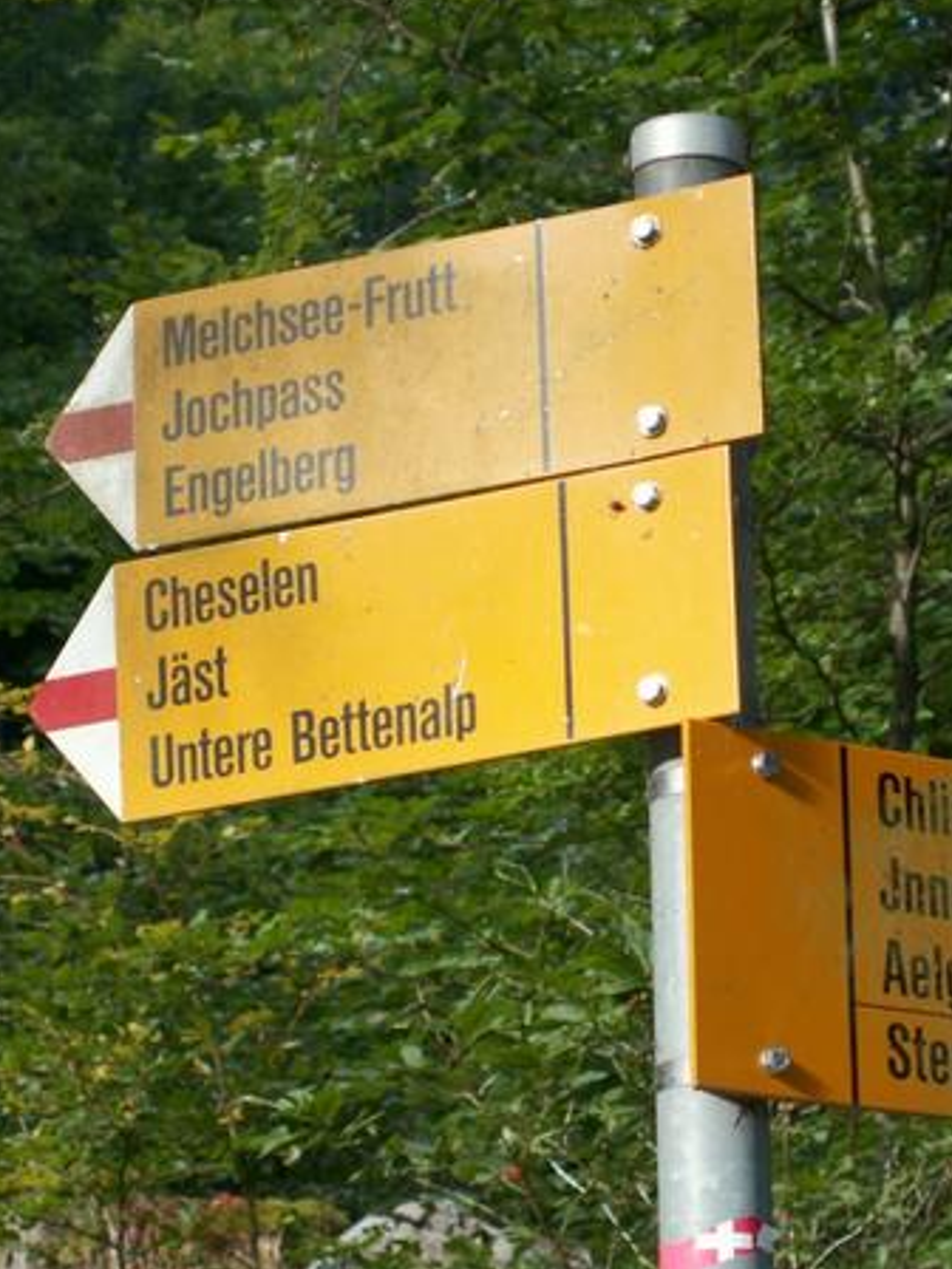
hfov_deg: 9.9
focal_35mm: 150
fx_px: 5500
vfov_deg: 13.2
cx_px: 748
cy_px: 660
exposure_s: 1/40
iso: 50
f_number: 3.5
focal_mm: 17.2
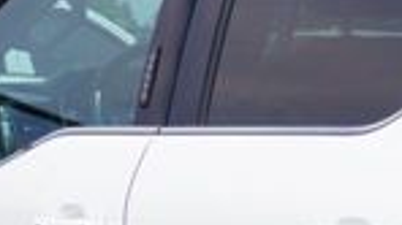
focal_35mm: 250
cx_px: 904
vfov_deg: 4.7
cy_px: 512
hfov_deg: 8.1
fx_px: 2659
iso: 100
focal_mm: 23
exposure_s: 1/160
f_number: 10
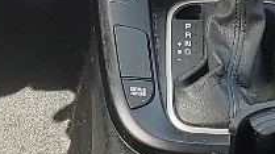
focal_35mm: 217
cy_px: 24
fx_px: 1581
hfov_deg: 9.9
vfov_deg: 5.6
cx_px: 172
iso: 50
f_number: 1.5
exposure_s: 1/164
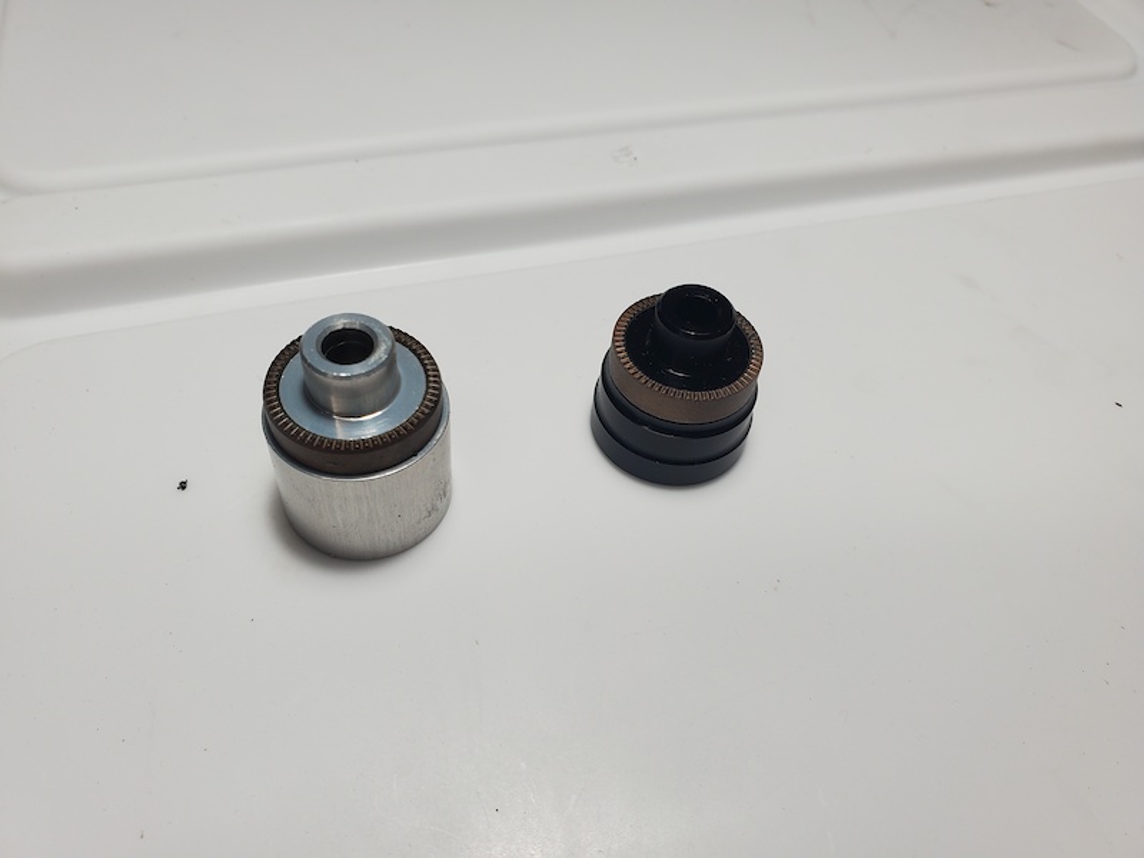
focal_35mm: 26
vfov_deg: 53.1
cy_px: 429
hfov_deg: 67.3
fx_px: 859
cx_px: 572
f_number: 2.4
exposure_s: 1/132
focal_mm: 4.3
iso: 50
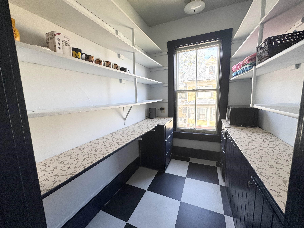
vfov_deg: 85.7
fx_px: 123
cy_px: 114
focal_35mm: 14
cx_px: 152
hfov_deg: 102.1
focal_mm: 2.22
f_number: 2.2
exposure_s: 1/99
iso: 64
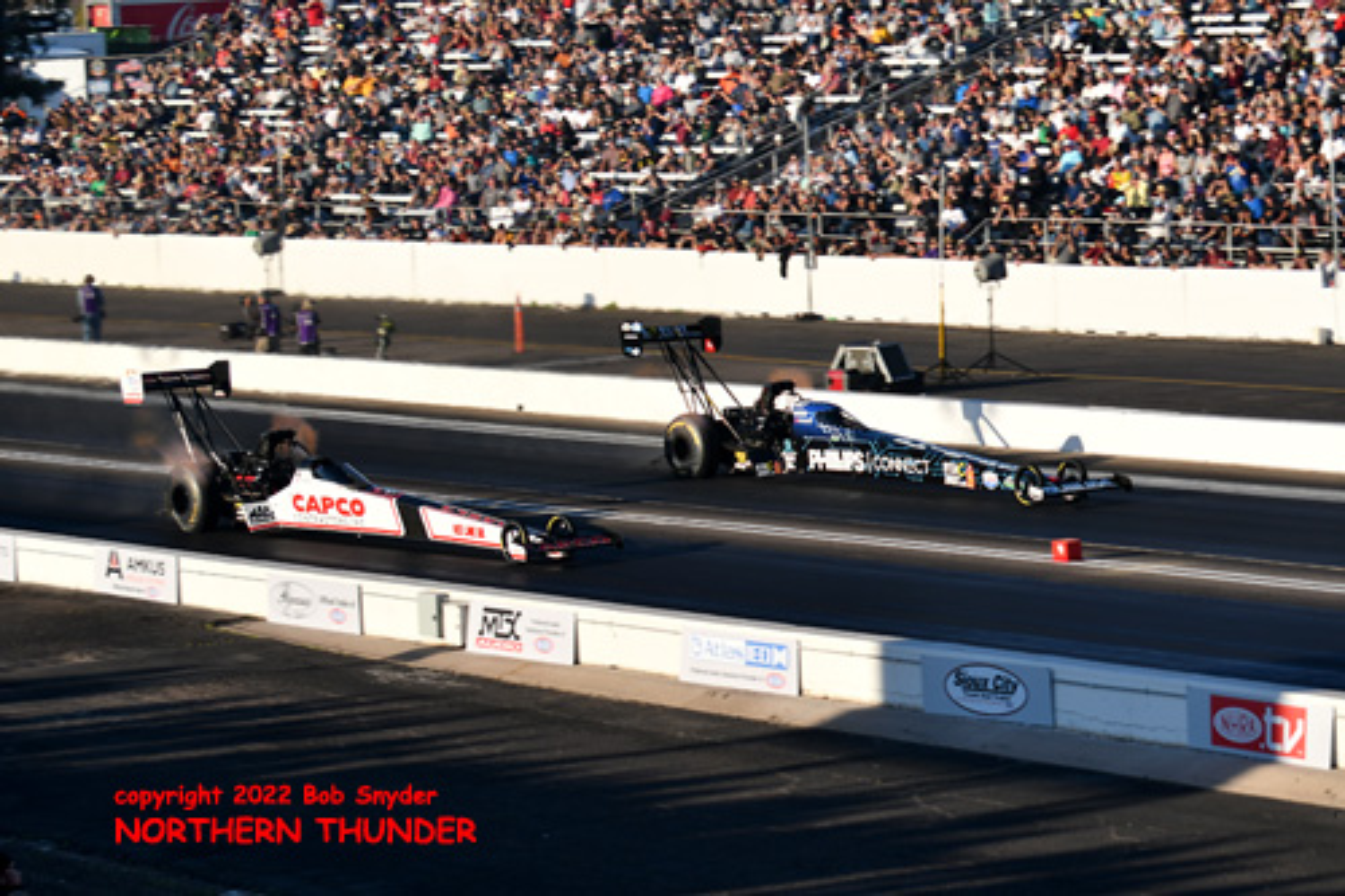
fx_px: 4818
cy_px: 448
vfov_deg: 10.6
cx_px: 672
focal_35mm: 129
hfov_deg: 15.9
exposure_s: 1/1250
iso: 160
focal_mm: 86
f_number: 5.6
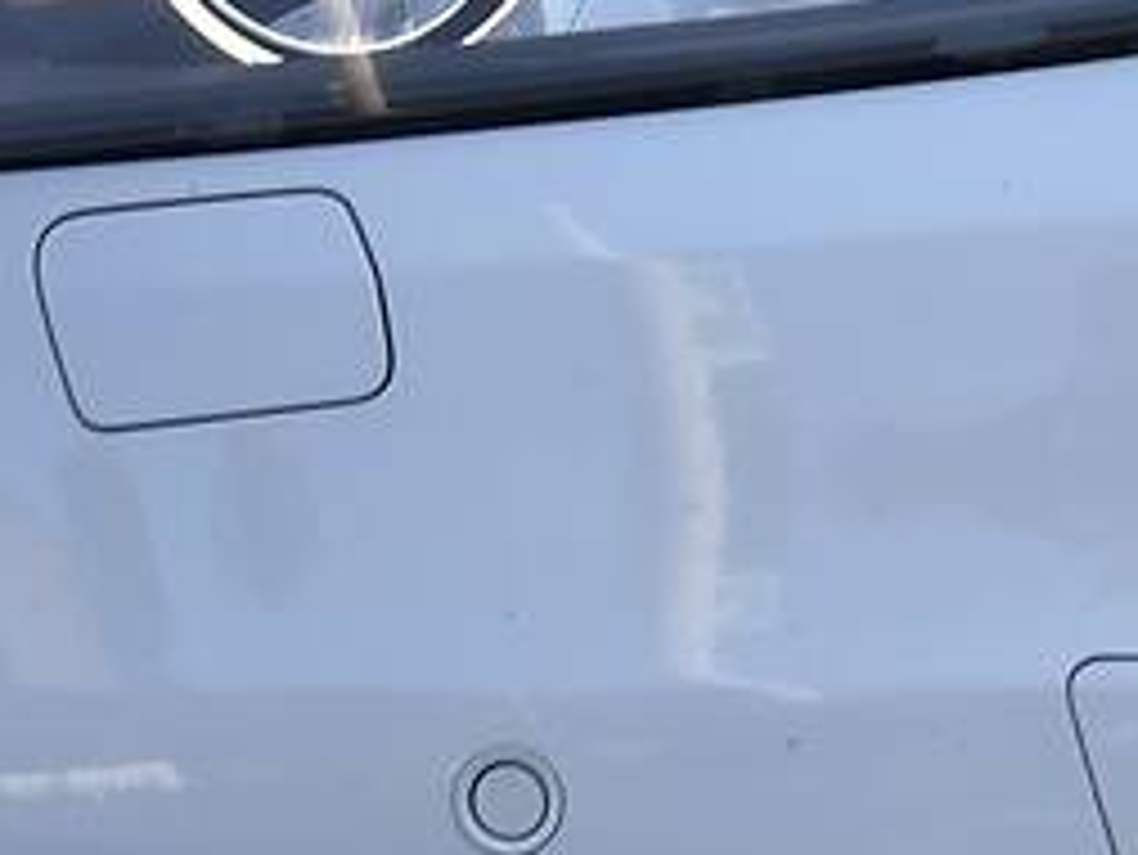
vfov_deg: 8.3
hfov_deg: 10.9
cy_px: 450
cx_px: 175
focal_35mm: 180
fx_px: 5920
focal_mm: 6.6
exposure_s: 1/133
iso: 20
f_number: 2.8
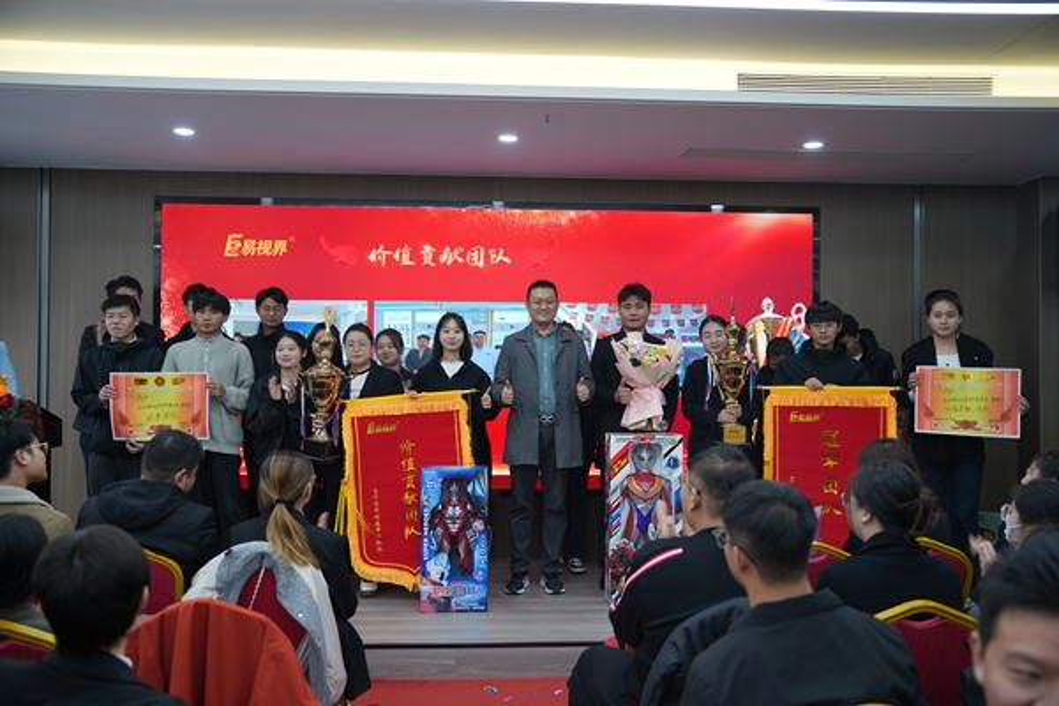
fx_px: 941
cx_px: 530
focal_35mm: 32
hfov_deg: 58.7
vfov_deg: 41.1
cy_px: 353
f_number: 2.8
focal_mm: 32
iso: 125
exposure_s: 1/40
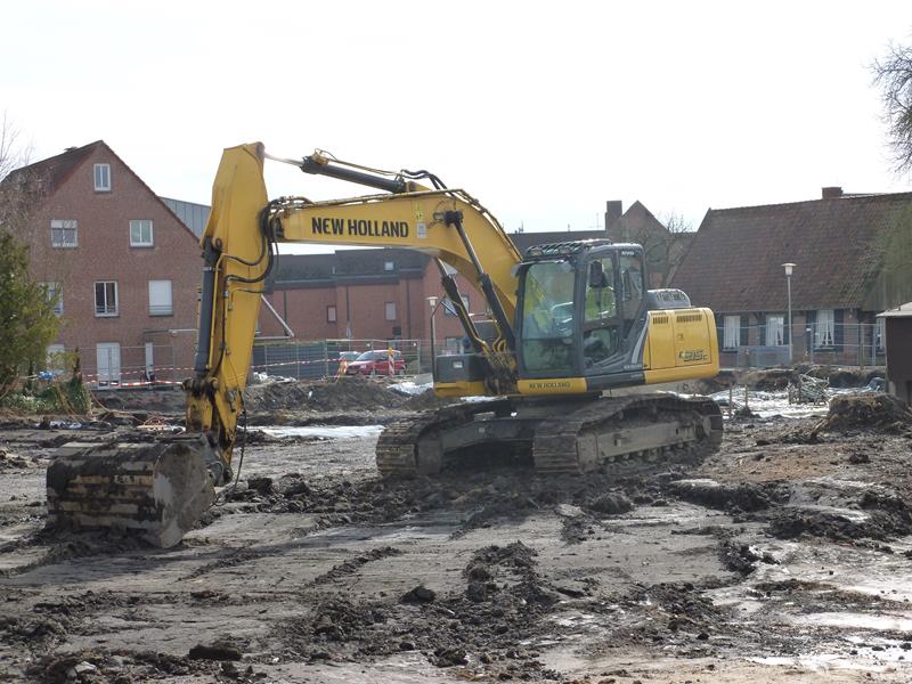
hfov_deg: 26.0
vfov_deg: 19.6
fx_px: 1976
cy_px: 342
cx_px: 456
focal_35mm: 75
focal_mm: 13.3
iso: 160
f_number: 4.4
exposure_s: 1/500
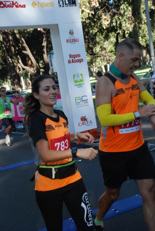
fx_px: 337
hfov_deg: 25.9
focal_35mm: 52
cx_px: 78
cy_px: 116
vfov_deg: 37.8
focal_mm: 35
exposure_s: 1/640
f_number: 4.5
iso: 1000
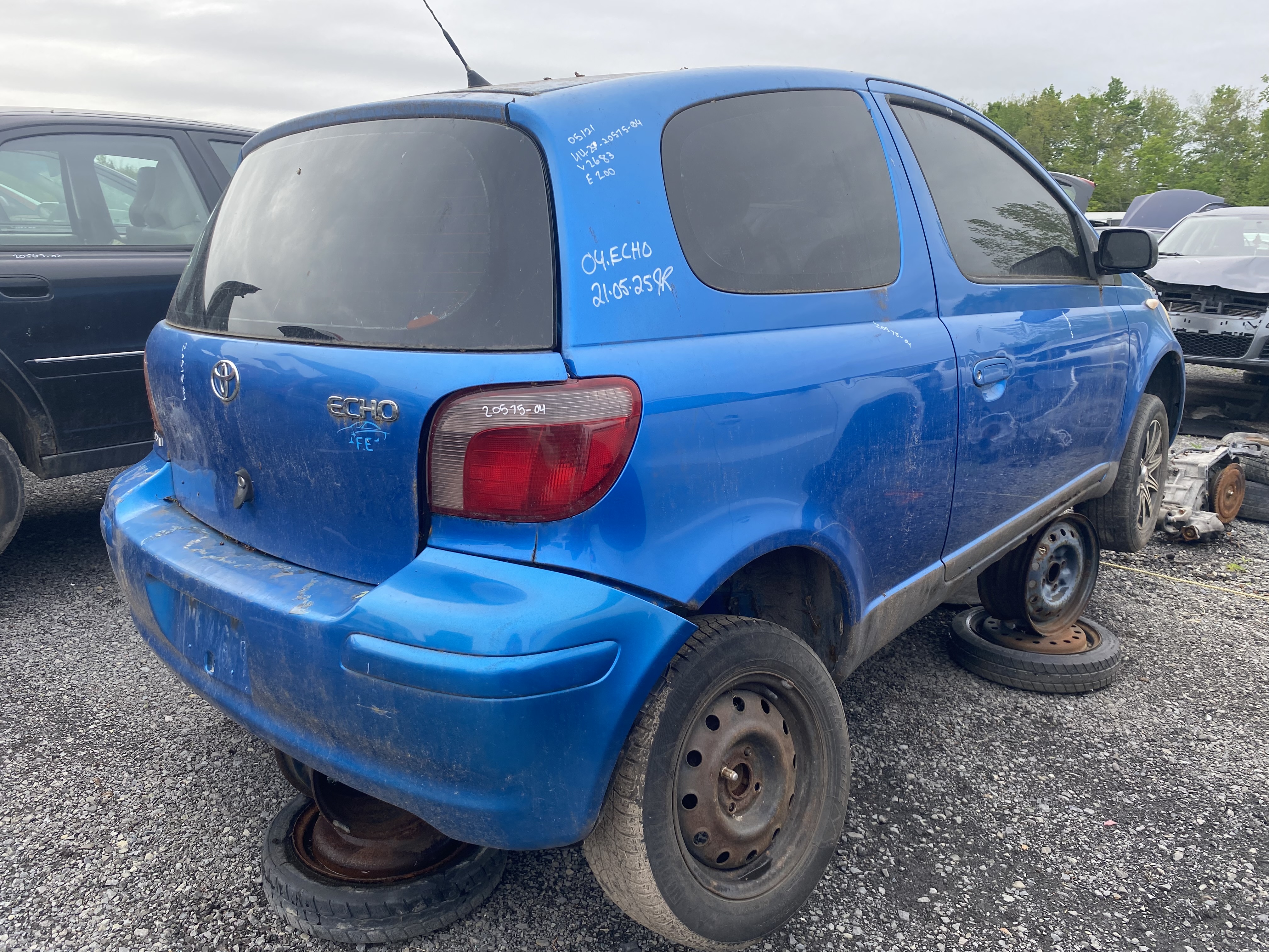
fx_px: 953
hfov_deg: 67.3
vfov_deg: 53.1
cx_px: 634
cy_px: 476
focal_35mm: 26
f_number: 1.8
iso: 32
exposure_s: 1/497
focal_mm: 4.25
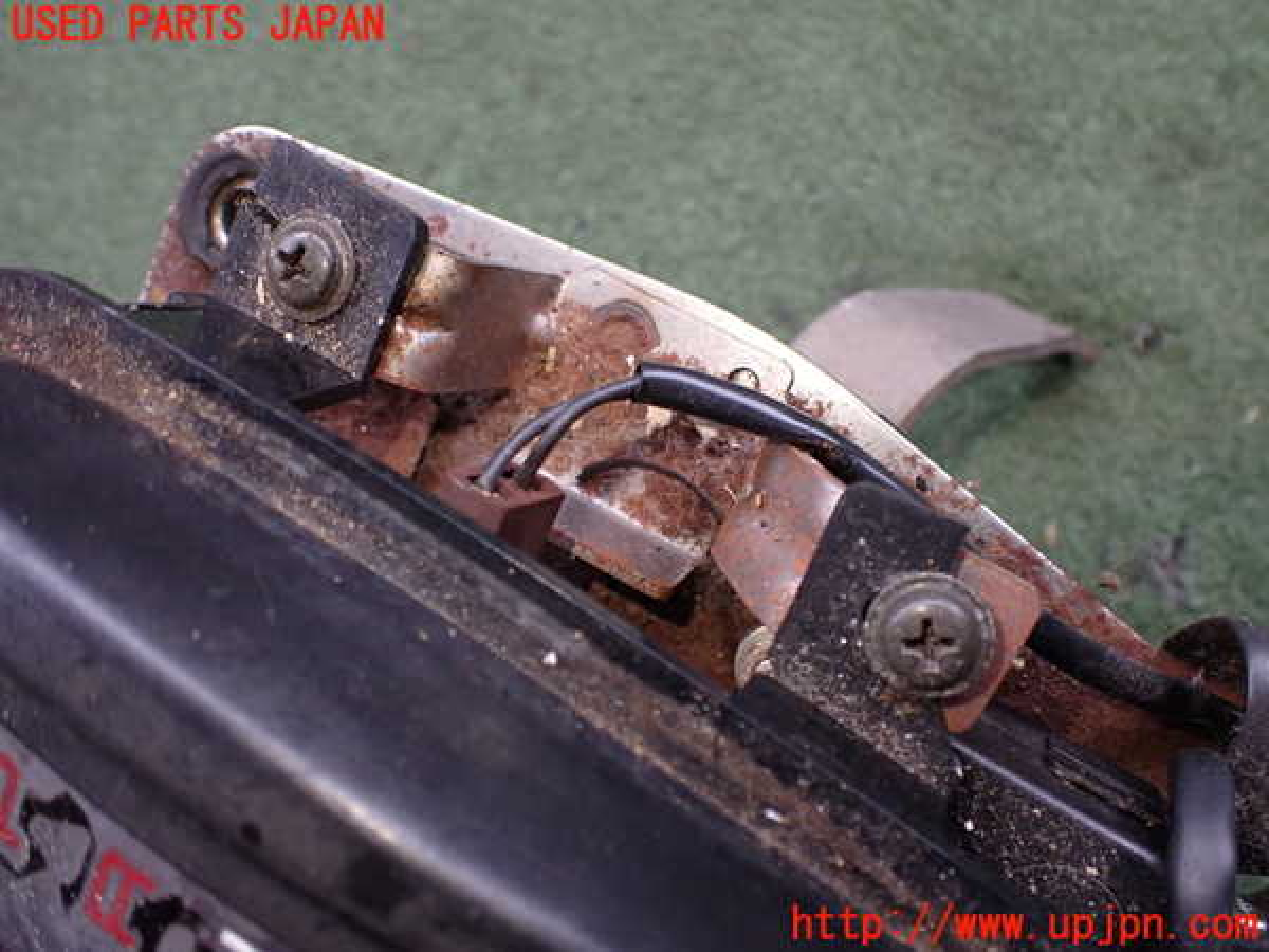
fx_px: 1100
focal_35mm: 30
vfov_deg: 46.8
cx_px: 634
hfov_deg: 60.0
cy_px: 476
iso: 250
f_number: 2.3
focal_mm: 5.4
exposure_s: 1/125
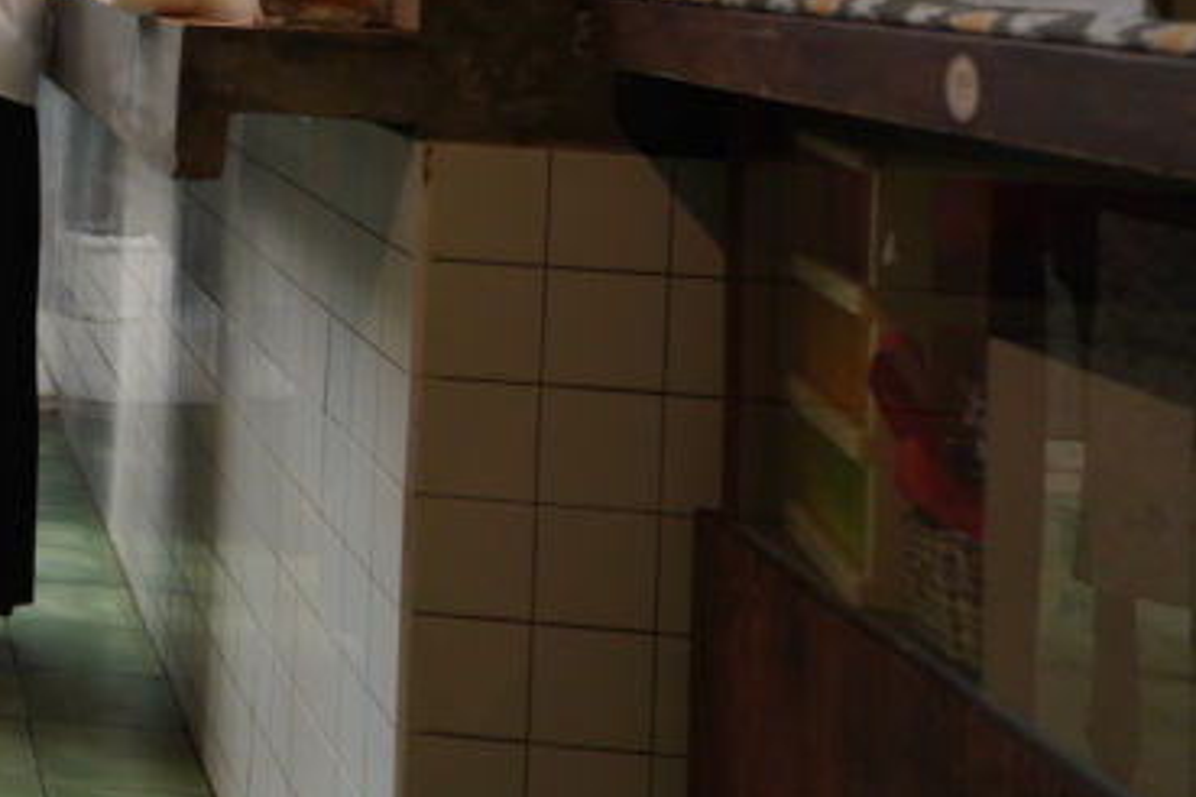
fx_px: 2226
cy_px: -177
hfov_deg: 24.9
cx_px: -470
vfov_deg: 19.1
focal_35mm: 67
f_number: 4
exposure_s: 1/160
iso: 1600
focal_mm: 24
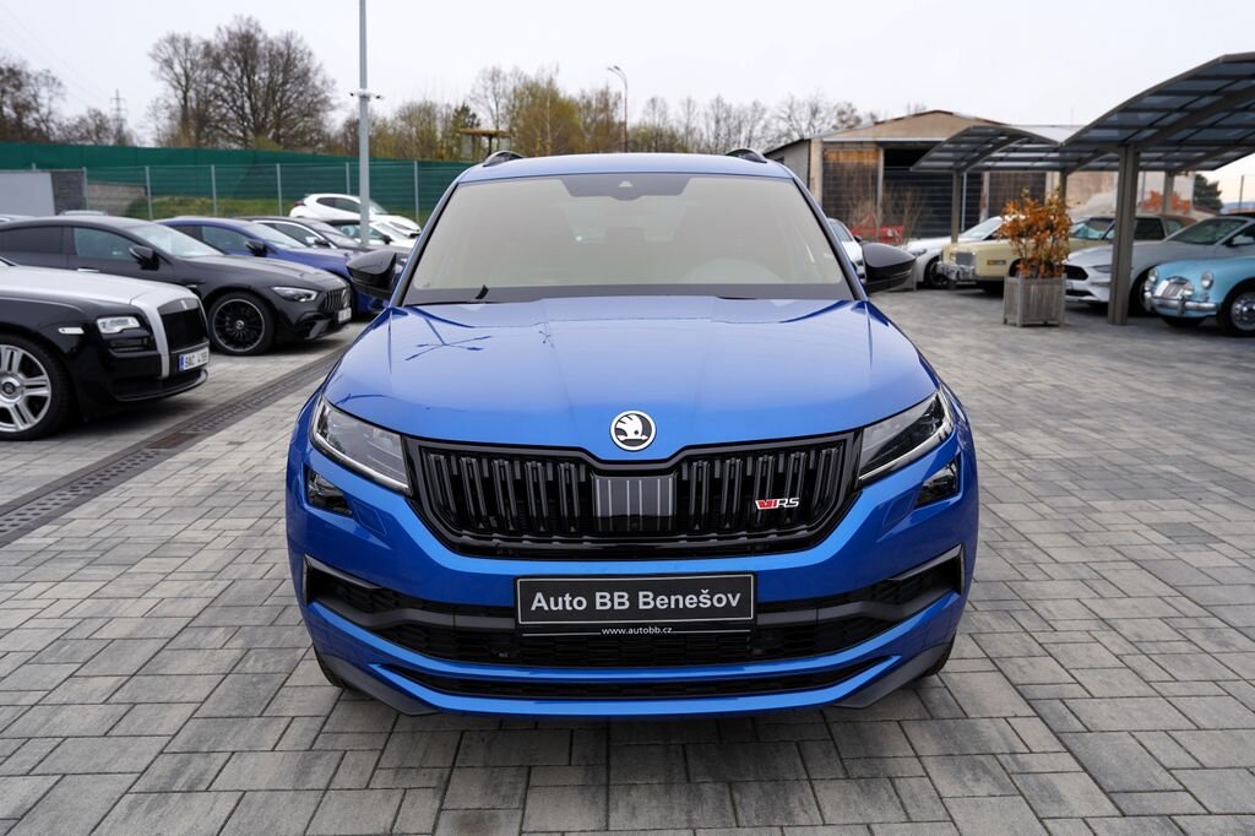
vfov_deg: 44.9
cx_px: 628
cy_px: 418
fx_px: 1011
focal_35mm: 29
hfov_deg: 63.7
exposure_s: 1/80
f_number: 4.5
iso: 100
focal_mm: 29
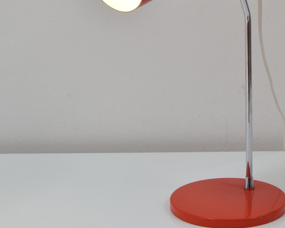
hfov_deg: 20.2
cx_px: 212
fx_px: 793
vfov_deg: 16.2
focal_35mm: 94
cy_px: 44
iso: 1600
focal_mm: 34
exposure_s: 1/200
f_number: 7.1
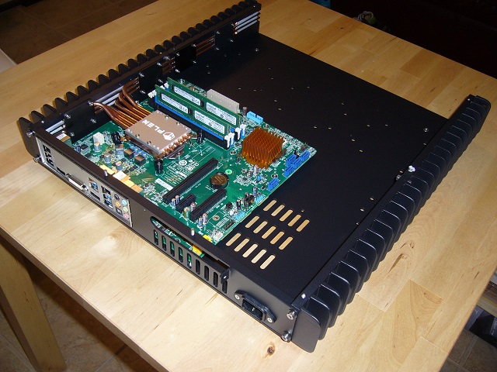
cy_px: 186
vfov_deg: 40.7
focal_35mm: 35
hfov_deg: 52.6
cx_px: 248
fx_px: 503
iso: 100
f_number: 2.8
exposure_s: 1/30
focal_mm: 5.8
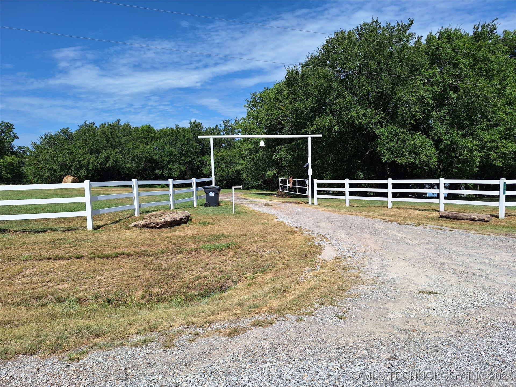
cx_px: 258
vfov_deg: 58.9
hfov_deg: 73.9
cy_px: 194
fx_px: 343
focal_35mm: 23
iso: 40
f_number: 1.8
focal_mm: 5.54
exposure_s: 1/3546
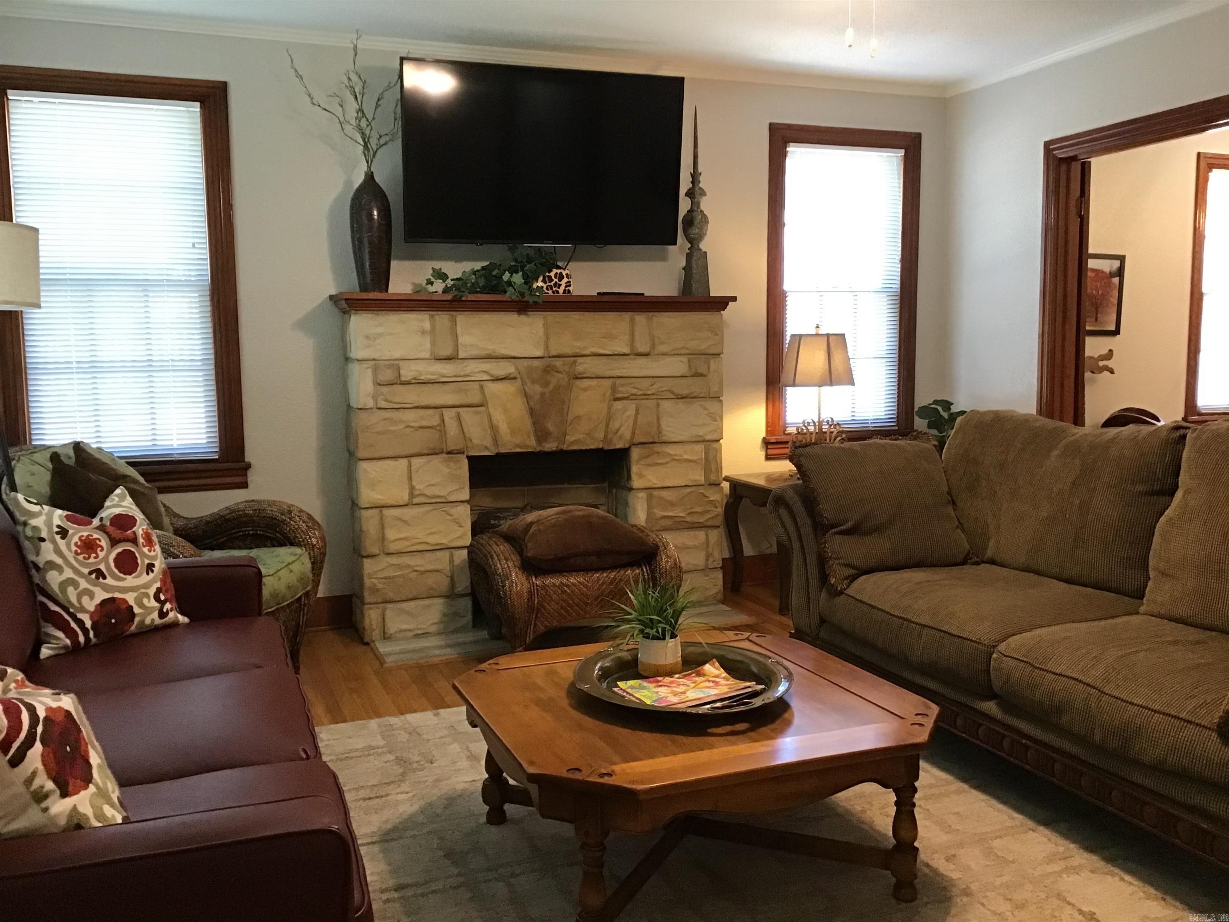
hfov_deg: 58.4
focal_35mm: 31
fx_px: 1101
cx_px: 614
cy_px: 461
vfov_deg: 45.4
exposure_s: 1/30
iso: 160
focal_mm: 3.3
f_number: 2.4
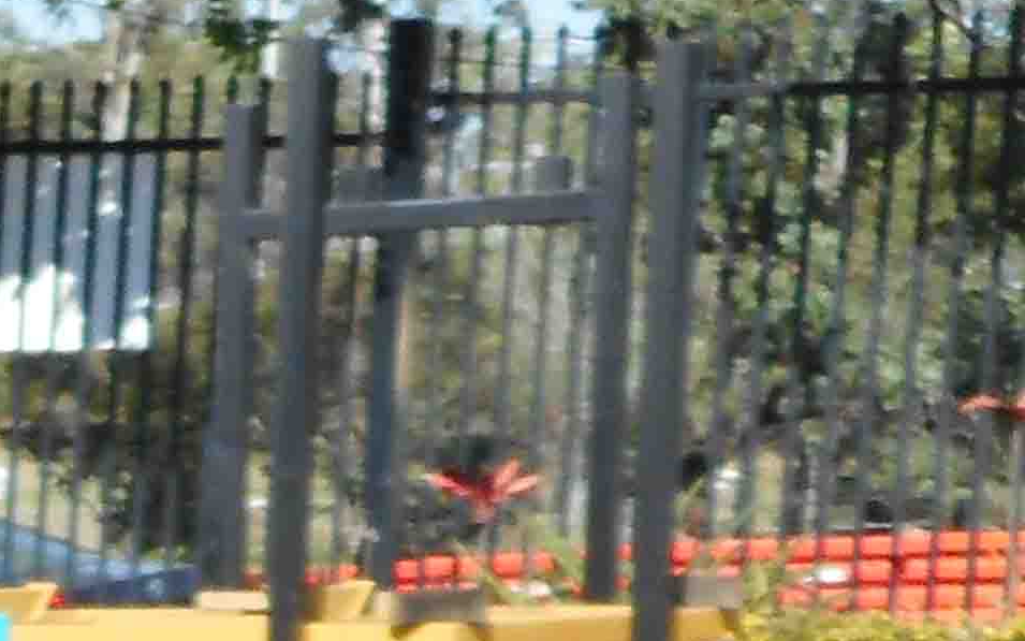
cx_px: -1601
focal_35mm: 223
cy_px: 1586
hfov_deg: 8.4
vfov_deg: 5.7
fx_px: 6230
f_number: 4.5
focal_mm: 6.9
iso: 80
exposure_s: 1/250
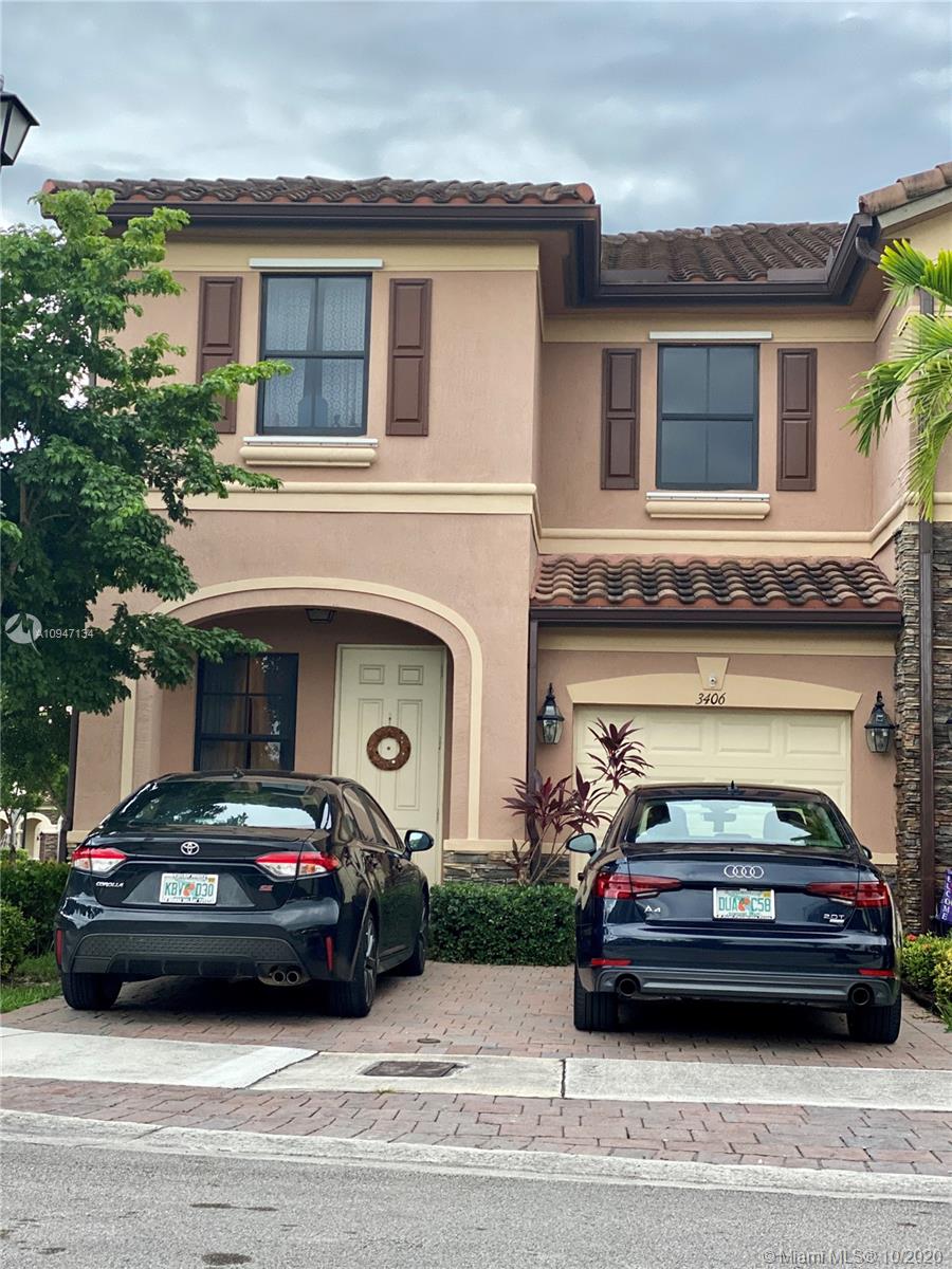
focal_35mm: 52
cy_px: 634
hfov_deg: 28.0
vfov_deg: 36.8
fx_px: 1907
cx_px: 476
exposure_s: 1/122
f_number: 2
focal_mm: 6
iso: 125
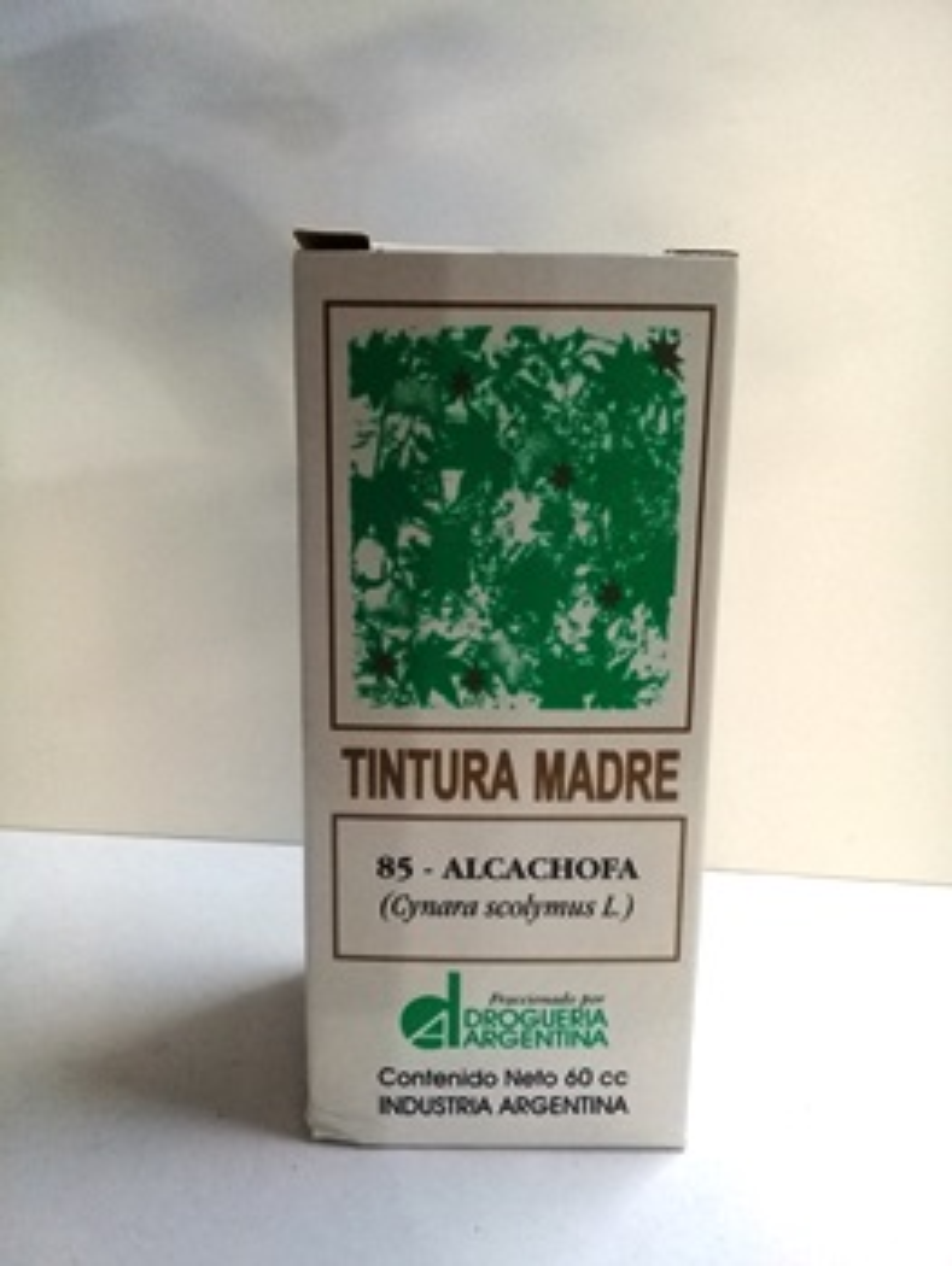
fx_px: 1135
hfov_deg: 45.5
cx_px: 476
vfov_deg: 58.3
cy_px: 633
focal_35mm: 31
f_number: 2.2
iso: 160
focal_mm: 3.3
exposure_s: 1/25
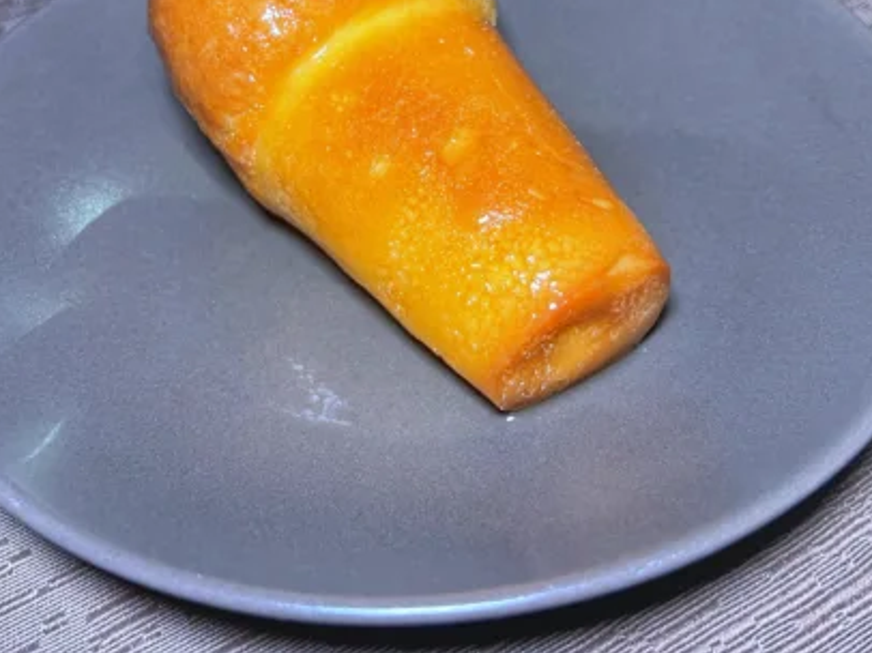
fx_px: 1032
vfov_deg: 34.9
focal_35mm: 41
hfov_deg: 45.8
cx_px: 404
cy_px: 241
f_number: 1.5
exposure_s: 1/50
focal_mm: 5.7
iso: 160
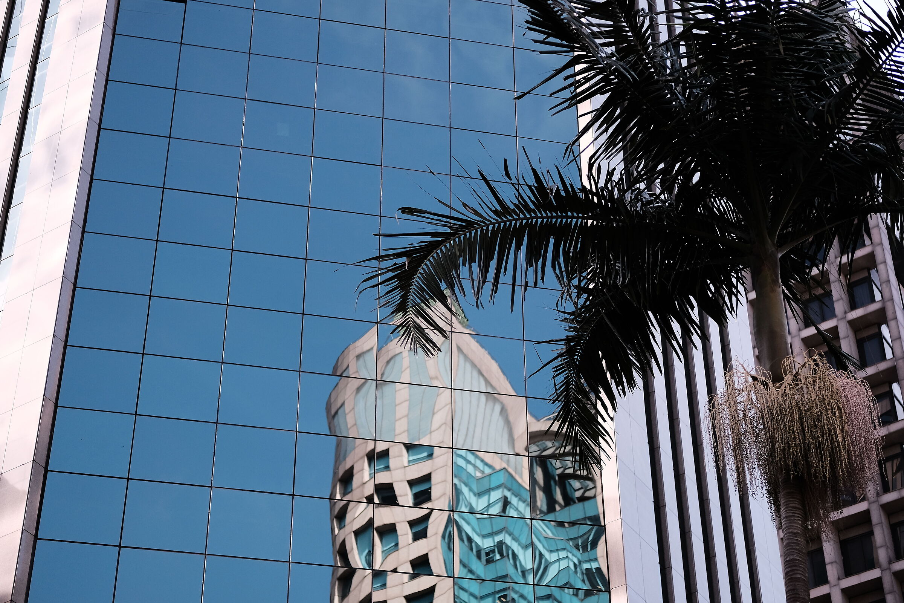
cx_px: 452
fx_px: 1883
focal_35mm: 75
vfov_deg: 18.2
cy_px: 302
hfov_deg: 27.0
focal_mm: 50
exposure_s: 1/4000
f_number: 2
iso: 640
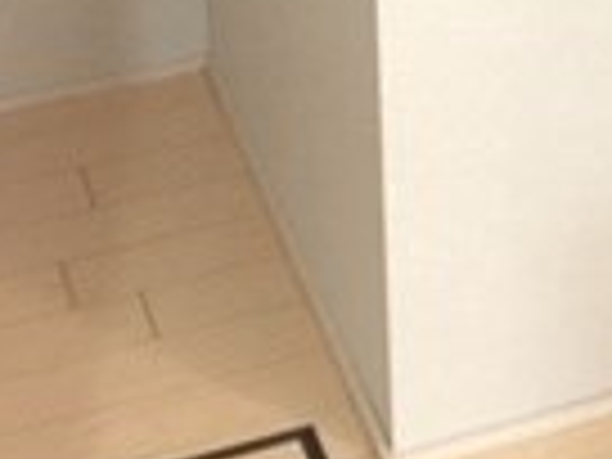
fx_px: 2404
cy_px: -536
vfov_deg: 9.9
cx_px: 738
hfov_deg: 14.1
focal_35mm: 136
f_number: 2.2
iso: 80
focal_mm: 4.15
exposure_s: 1/4
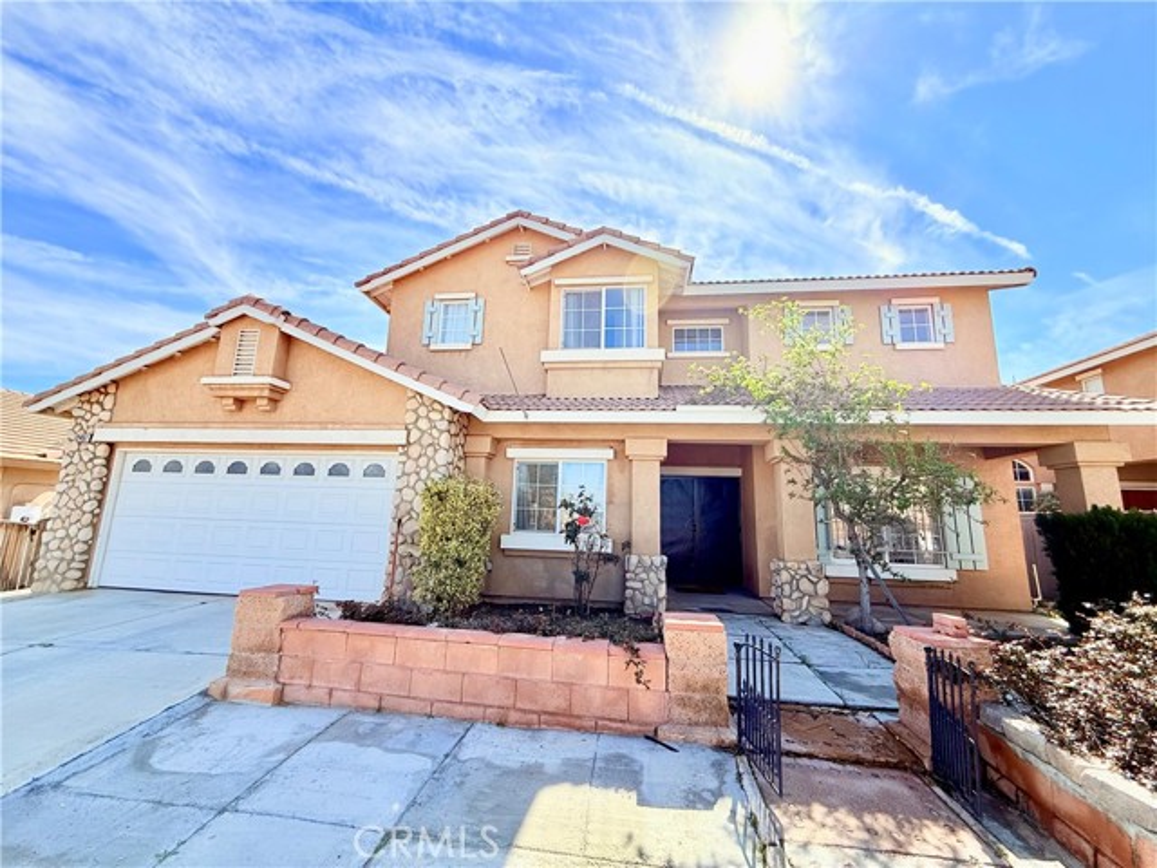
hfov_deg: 102.1
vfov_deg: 85.7
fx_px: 468
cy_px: 434
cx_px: 578
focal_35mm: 14
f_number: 2.2
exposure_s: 1/1339
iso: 64
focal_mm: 2.22
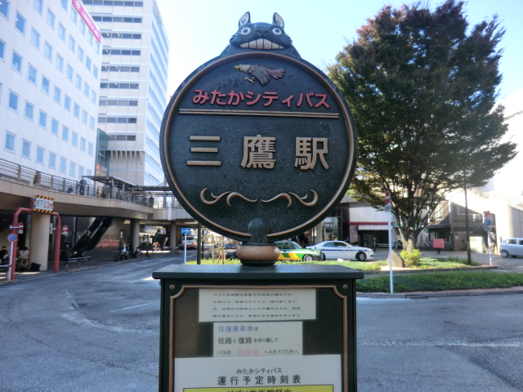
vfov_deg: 56.8
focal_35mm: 24
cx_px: 262
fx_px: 363
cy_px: 196
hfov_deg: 71.6
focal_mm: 4.3
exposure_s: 1/200
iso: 80
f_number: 3.2
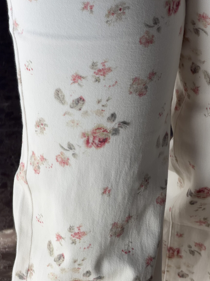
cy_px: 118
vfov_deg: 16.7
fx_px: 954
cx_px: 119
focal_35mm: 118
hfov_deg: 12.6
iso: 40
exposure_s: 1/121
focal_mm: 16.89
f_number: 2.8
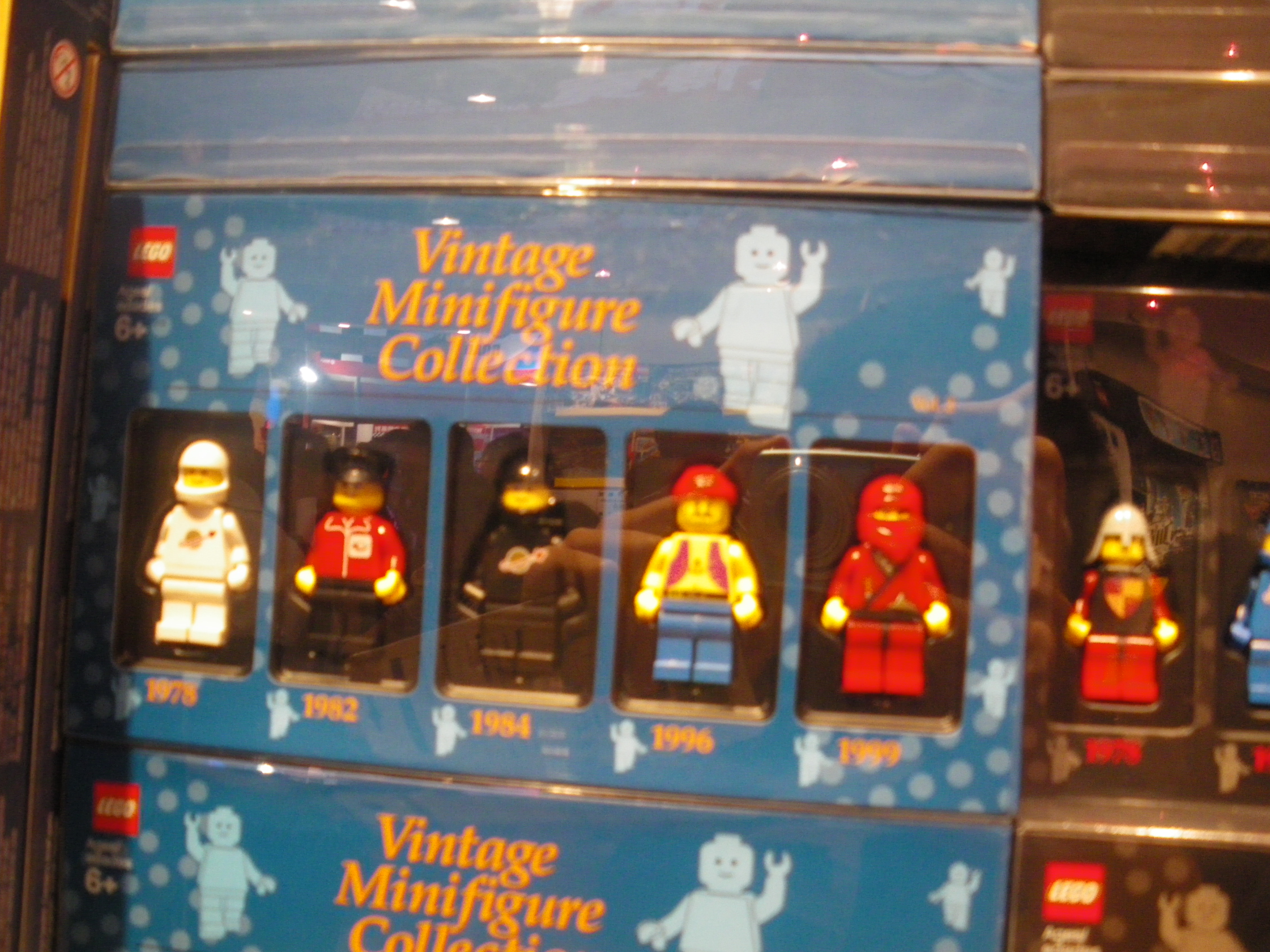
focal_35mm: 37
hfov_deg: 50.1
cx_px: 647
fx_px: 1357
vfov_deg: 38.7
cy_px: 466
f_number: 3.5
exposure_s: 1/30
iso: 400
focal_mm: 6.3
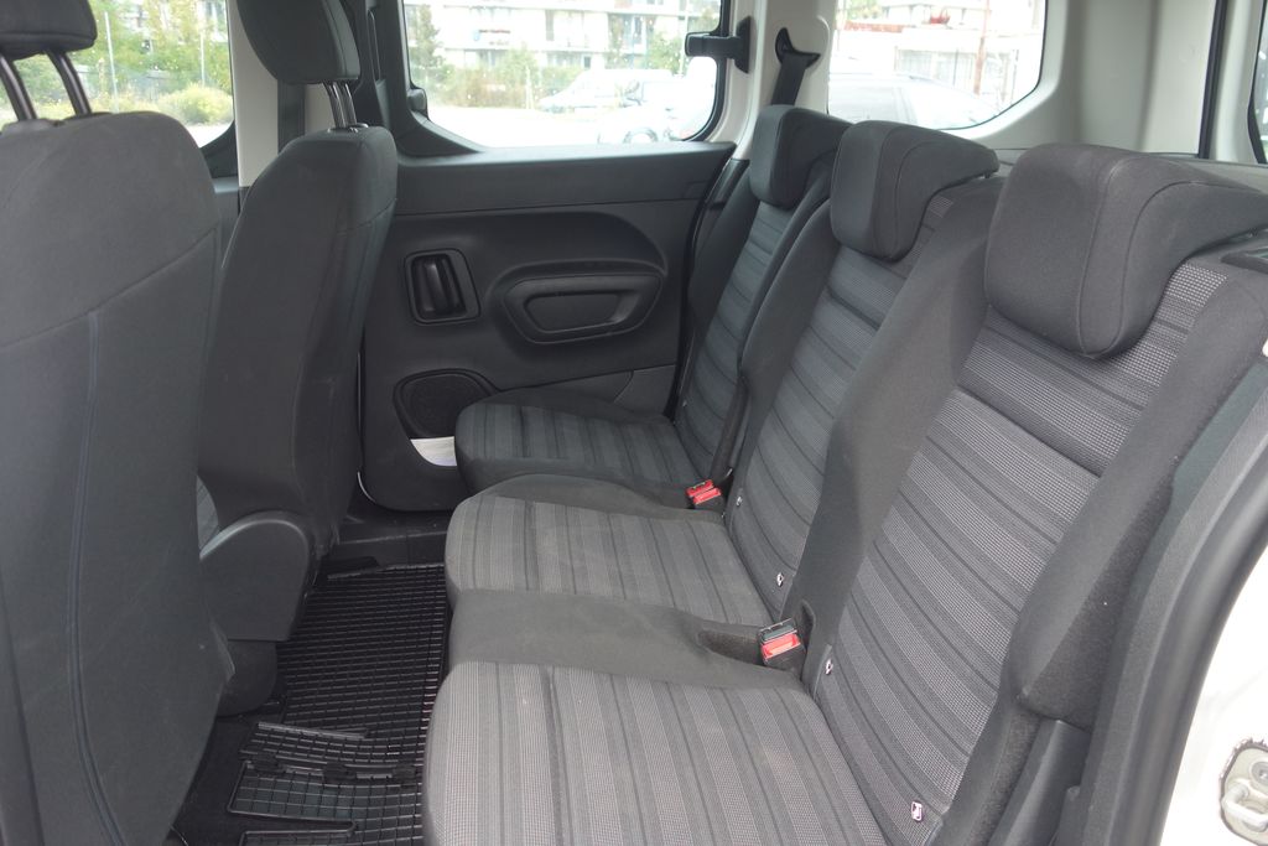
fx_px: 986
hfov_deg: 65.5
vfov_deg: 46.4
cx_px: 634
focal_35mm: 28
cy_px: 423
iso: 125
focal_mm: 10.4
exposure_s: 1/100
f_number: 2.5
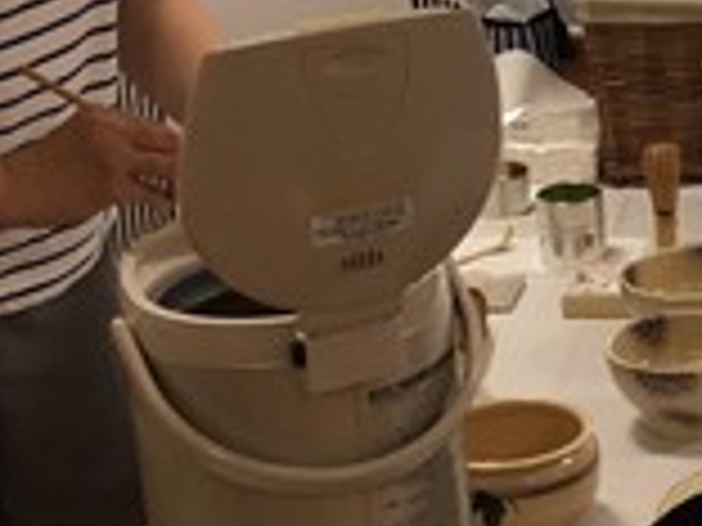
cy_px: 166
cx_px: 821
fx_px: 2210
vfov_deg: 13.6
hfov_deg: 17.3
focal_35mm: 109
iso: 32
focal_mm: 3.3
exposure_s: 1/60
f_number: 2.4
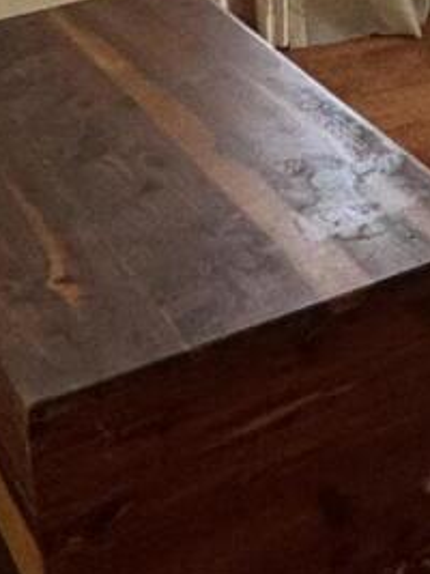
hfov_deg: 11.9
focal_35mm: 105
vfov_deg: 16.5
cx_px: 968
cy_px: -361
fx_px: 1740
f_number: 2.2
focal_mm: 2.22
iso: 100
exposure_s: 1/99
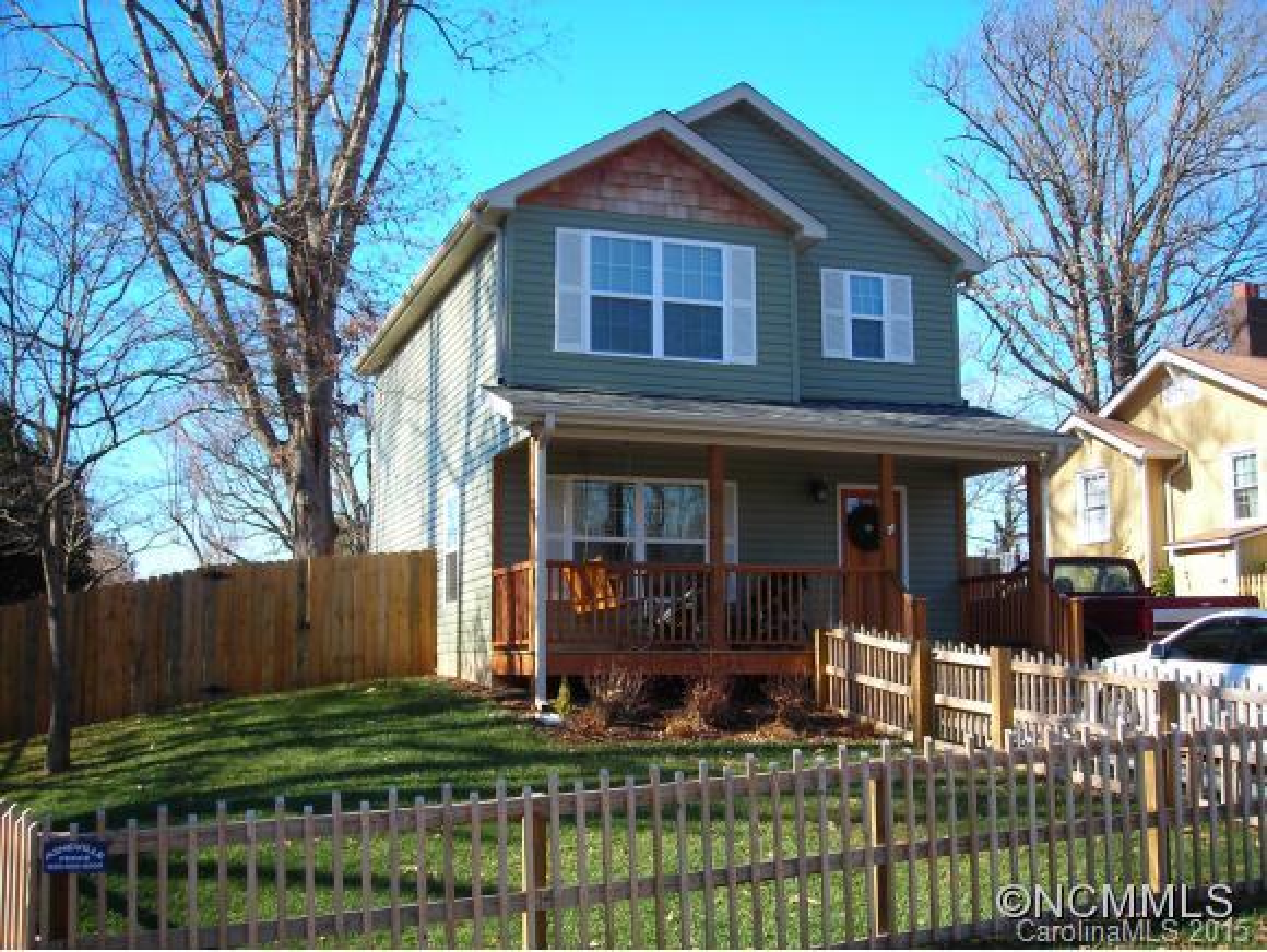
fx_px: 1392
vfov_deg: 37.8
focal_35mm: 38
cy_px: 476
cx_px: 634
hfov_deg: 48.9
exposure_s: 1/246
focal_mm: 6.3
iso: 50
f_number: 3.2
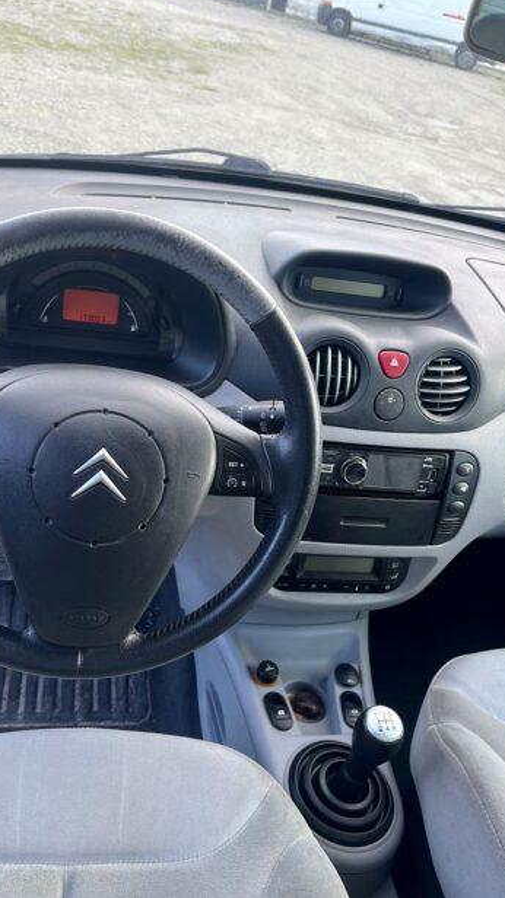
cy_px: 442
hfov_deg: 39.9
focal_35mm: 29
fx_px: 691
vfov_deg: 66.1
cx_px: 195
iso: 32
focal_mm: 5.1
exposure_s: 1/129
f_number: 1.6
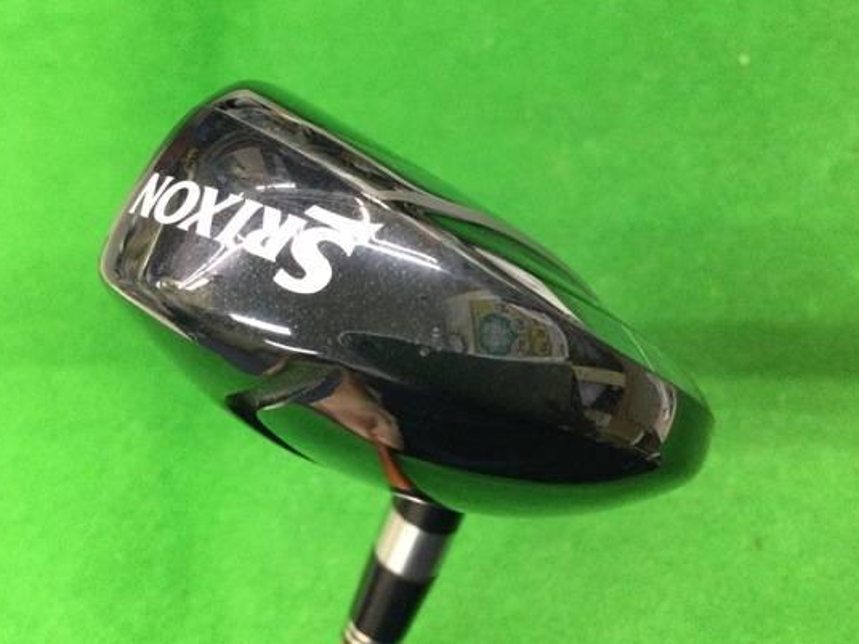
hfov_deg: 50.1
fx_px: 918
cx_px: 442
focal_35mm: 37
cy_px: 295
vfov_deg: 38.6
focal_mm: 3.3
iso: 200
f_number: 2.4
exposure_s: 1/24
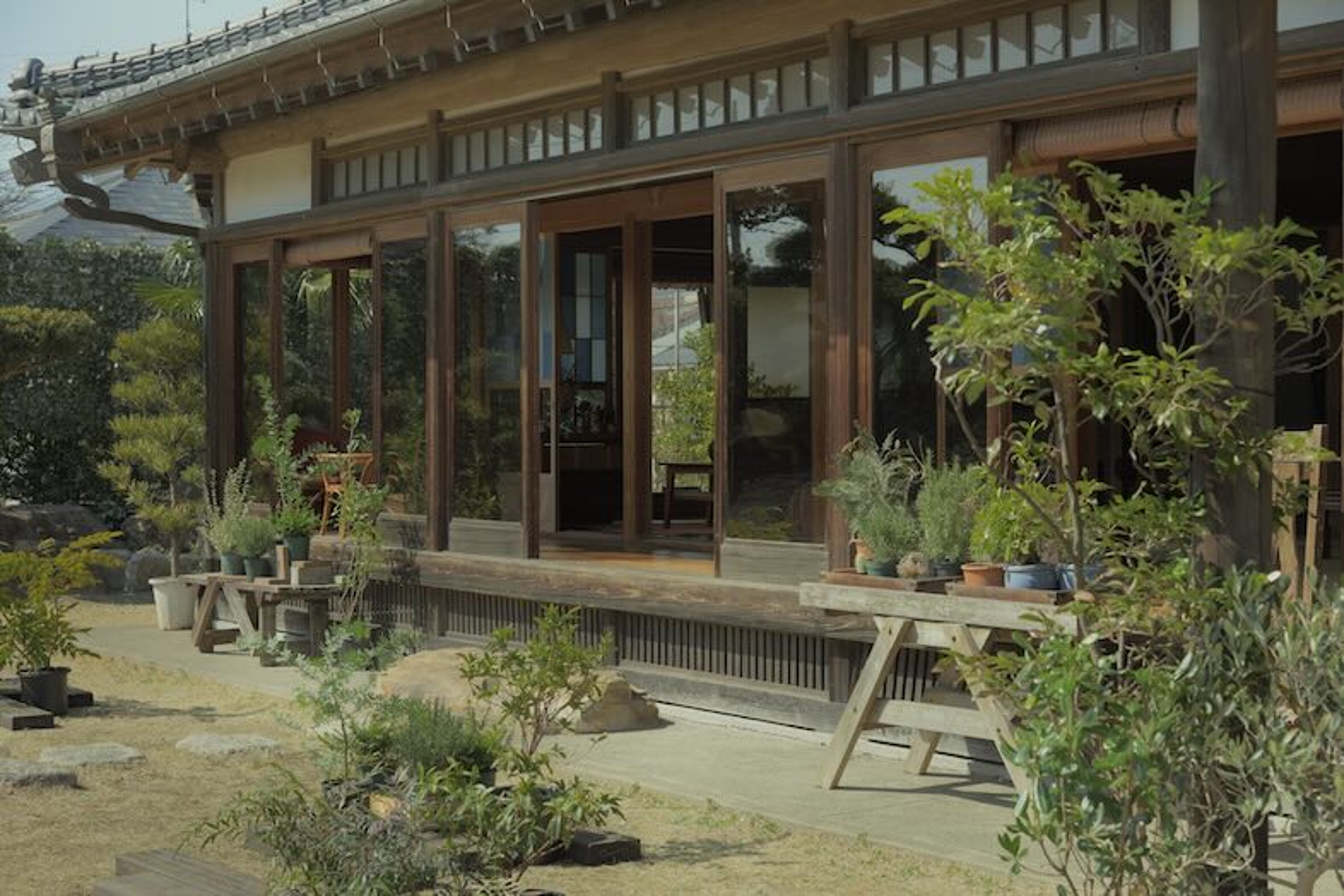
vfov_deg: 21.9
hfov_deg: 32.4
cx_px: 672
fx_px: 2314
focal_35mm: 62
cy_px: 448
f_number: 6.3
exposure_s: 1/250
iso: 100
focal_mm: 62
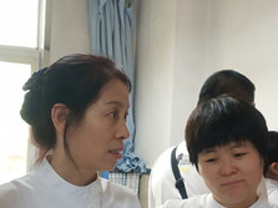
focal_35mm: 86
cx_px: 120
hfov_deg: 22.8
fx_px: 690
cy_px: 138
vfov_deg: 17.1
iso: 790
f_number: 2
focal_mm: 4.5
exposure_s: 1/12
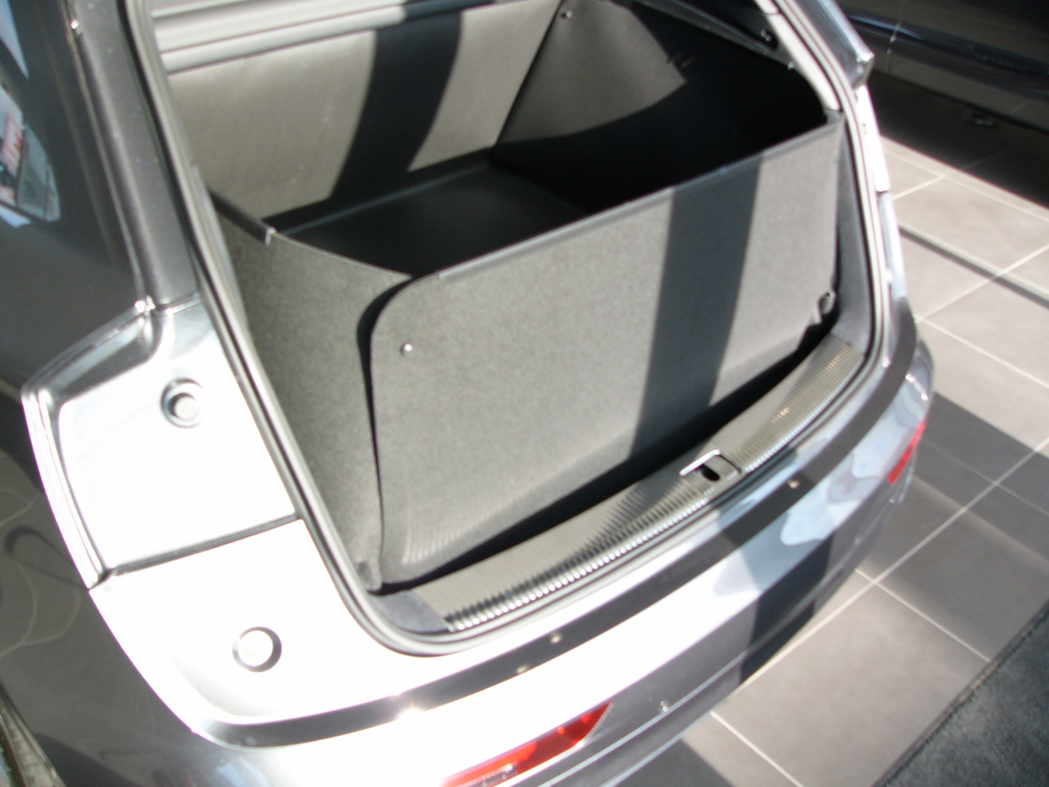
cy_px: 394
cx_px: 524
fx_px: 1091
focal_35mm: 36
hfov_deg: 51.4
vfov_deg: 39.7
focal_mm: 6
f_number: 2.8
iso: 50
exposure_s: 1/60
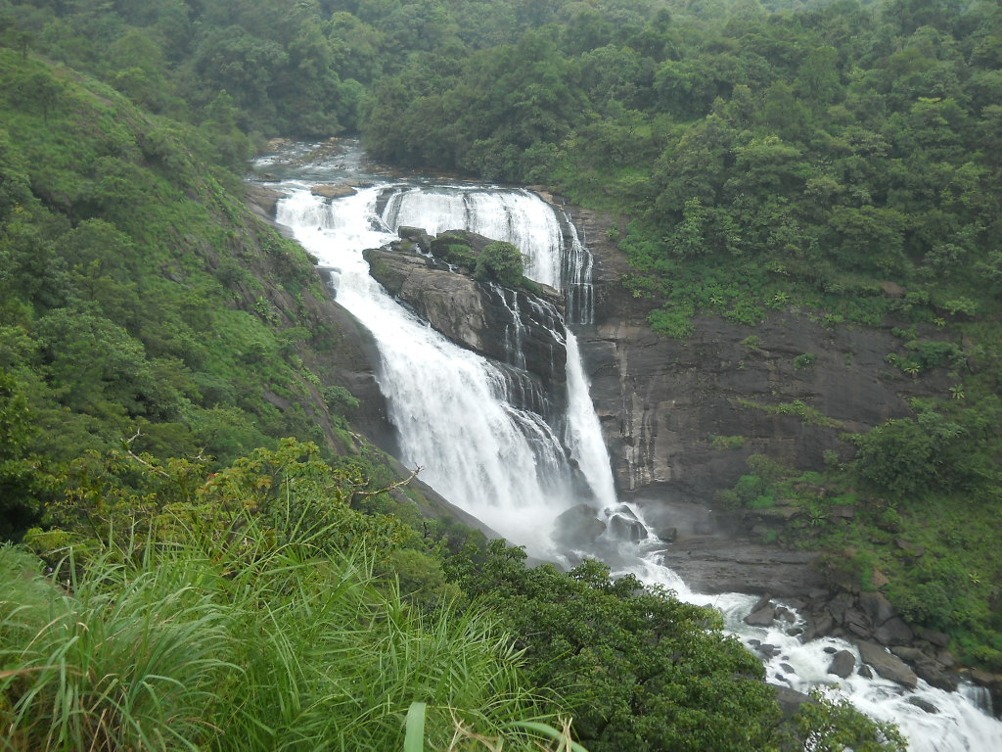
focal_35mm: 41
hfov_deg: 45.8
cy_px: 376
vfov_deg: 35.1
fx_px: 1187
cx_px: 501
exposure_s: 1/160
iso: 80
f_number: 5.5
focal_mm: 6.72
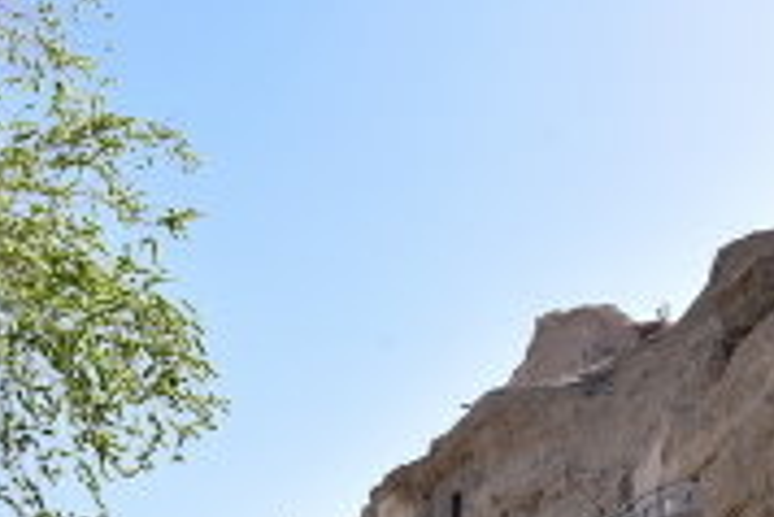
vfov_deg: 18.7
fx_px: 1485
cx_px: 335
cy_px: 617
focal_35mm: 69
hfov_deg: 29.2
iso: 200
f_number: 7.1
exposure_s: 1/250
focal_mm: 24
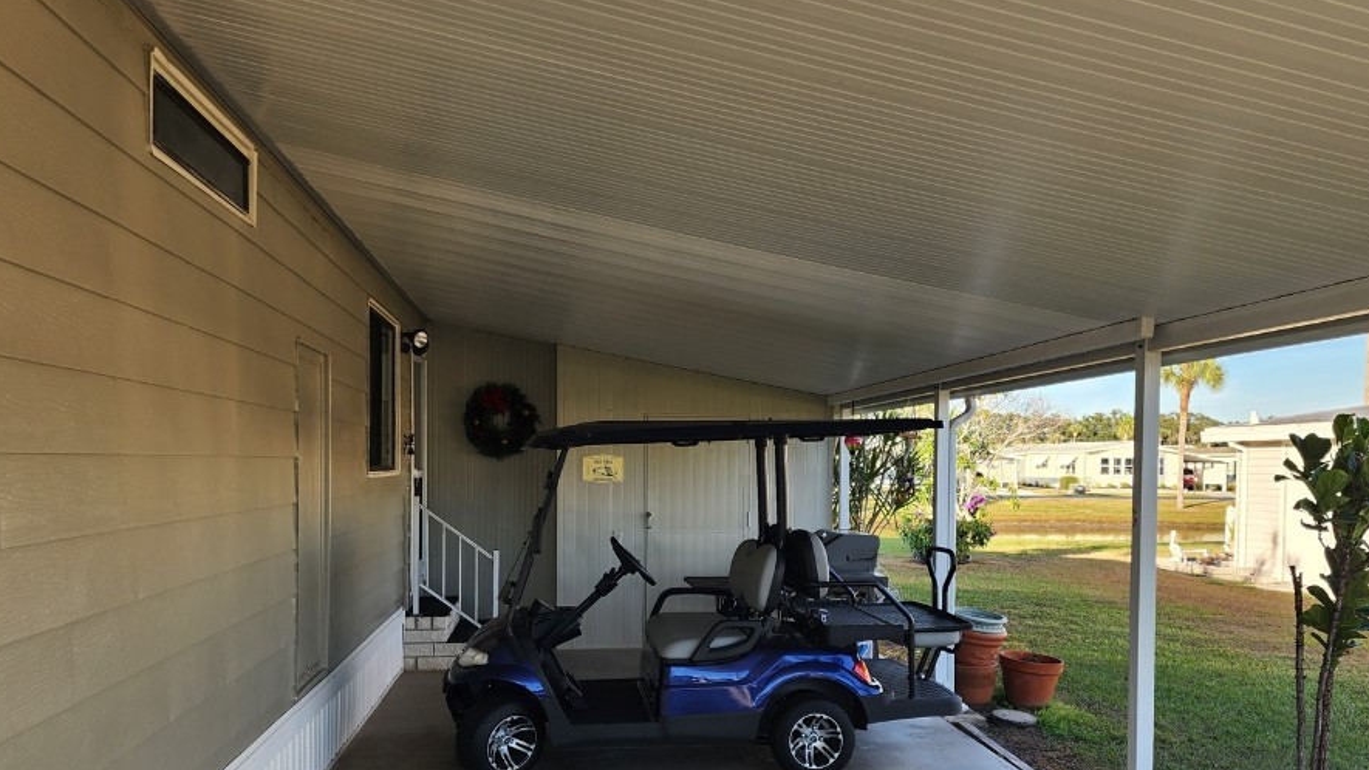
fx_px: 1053
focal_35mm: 29
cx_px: 724
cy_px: 487
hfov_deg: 66.0
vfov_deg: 39.9
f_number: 1.8
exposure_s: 1/180
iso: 20
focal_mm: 6.4
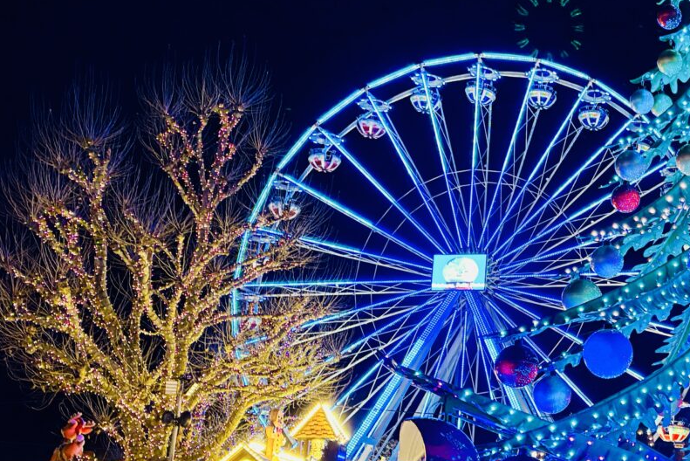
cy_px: 149
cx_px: 466
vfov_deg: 32.4
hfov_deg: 46.6
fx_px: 786
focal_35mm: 41
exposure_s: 1/33
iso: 320
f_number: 1.6
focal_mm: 5.96
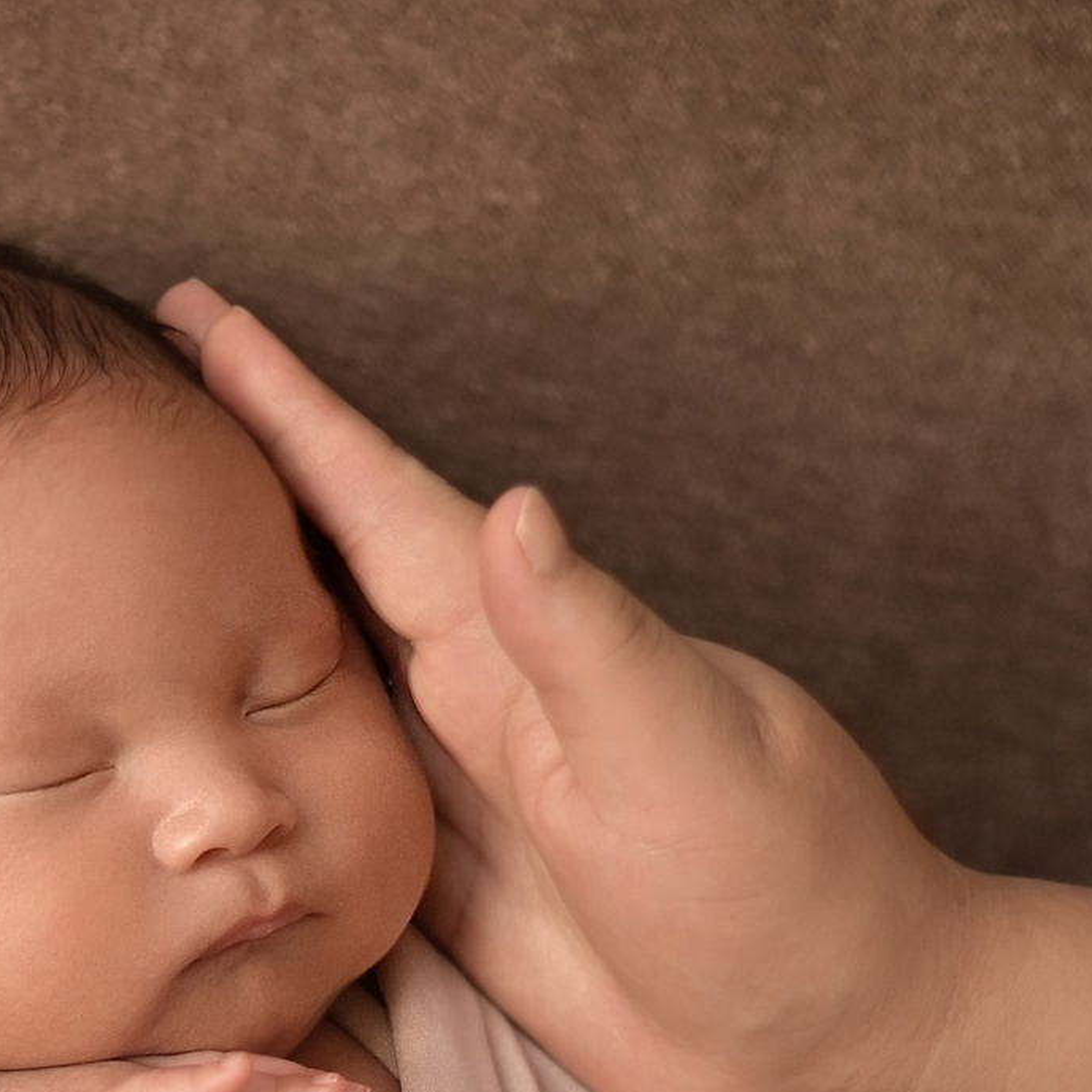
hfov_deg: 10.8
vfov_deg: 10.9
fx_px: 5639
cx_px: -349
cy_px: 1134
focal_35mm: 158
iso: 500
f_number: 1.6
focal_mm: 50
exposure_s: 1/1600
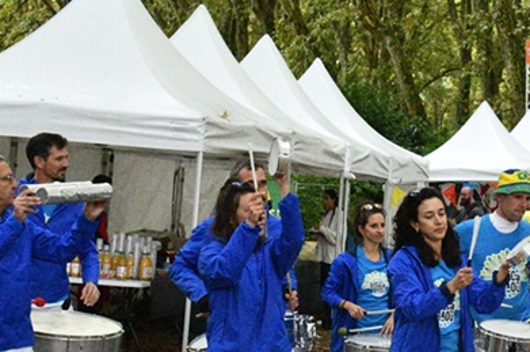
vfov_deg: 11.1
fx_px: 1795
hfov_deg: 16.6
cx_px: 485
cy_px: 351
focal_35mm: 122
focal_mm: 34
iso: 16000
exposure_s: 1/640
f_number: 13
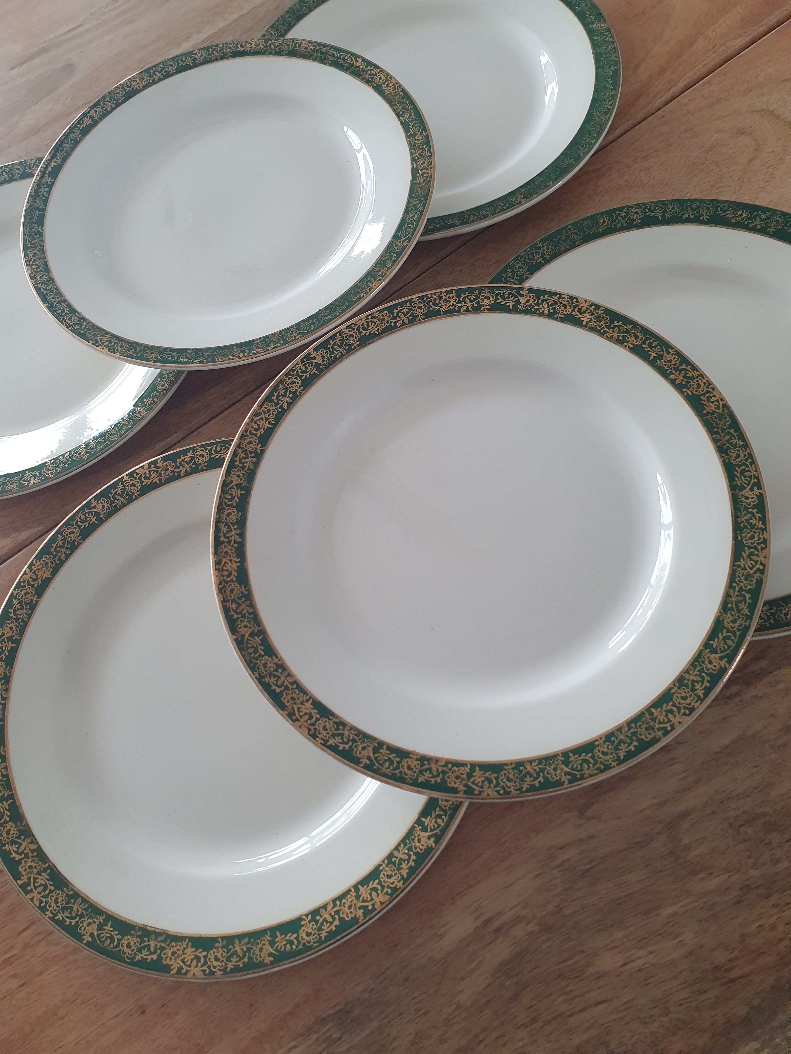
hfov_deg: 53.1
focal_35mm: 26
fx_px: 792
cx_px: 396
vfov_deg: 67.3
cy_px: 527
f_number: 2.4
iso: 320
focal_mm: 4.32
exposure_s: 1/50
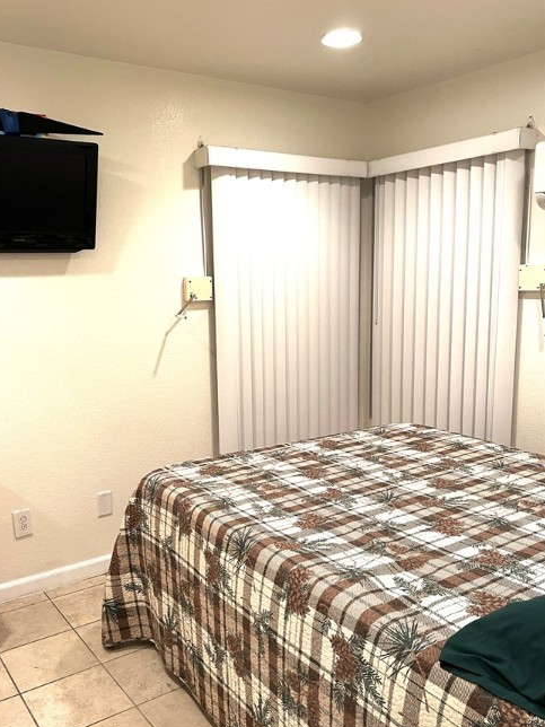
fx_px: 651
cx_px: 228
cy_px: 370
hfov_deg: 45.3
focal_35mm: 31
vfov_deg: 58.3
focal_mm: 5.7
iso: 200
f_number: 1.5
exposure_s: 1/60
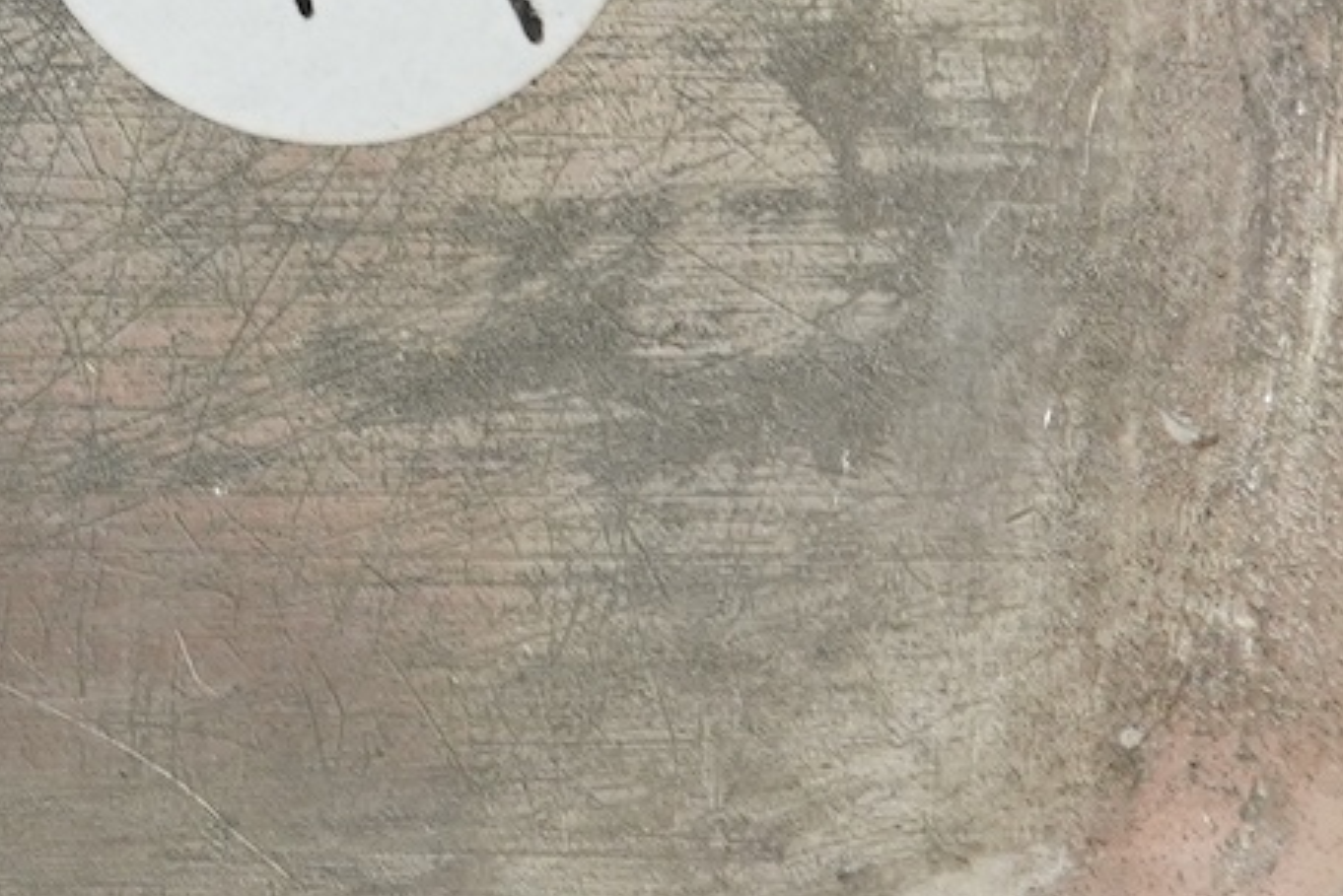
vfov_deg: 7.0
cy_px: -411
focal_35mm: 195
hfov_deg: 10.0
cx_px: -1041
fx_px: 7276
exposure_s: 1/50
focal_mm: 30
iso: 640
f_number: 13
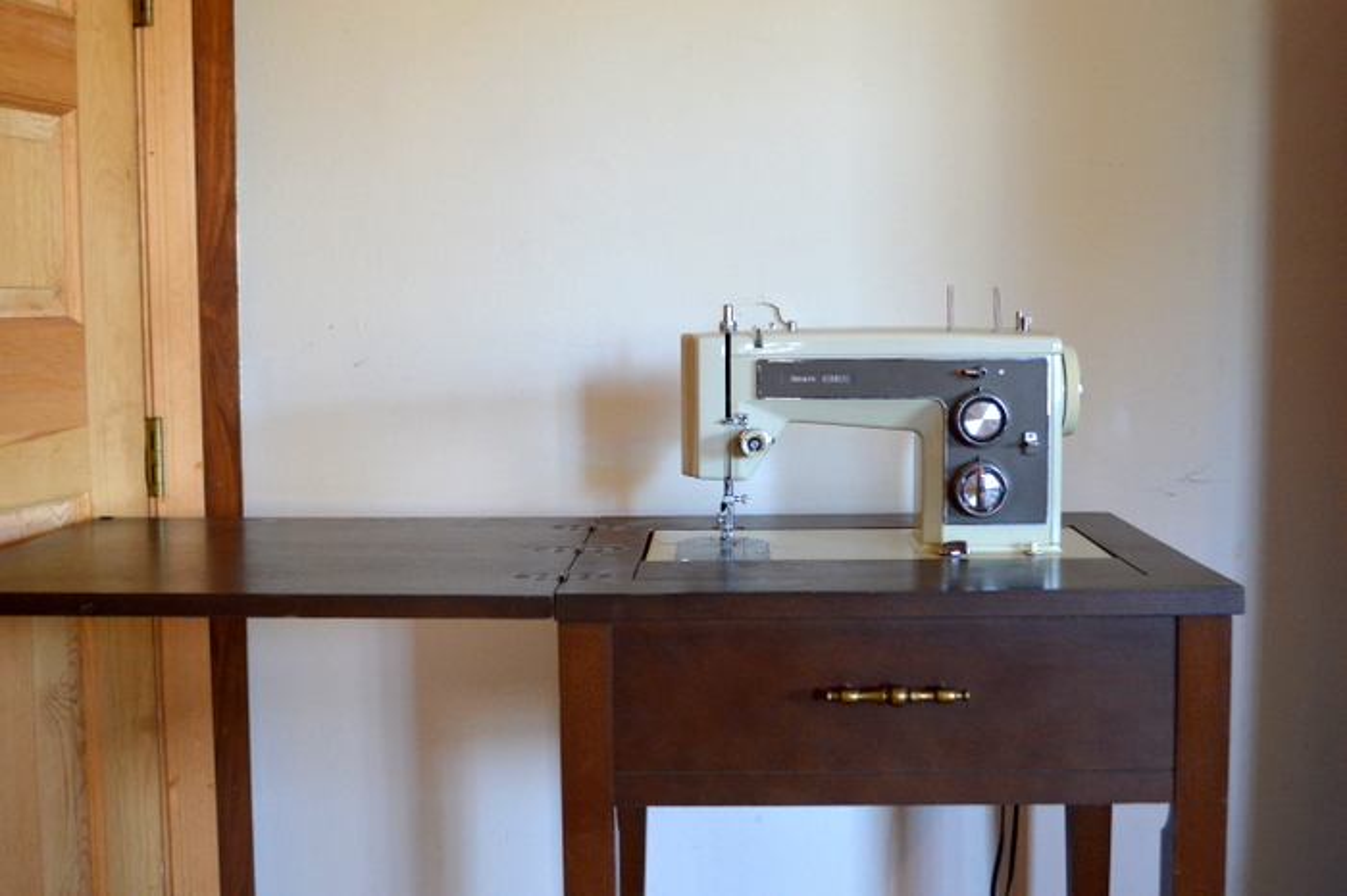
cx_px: 674
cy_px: 448
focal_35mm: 39
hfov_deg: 49.6
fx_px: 1458
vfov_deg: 34.2
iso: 900
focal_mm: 26
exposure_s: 1/15
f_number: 4.2
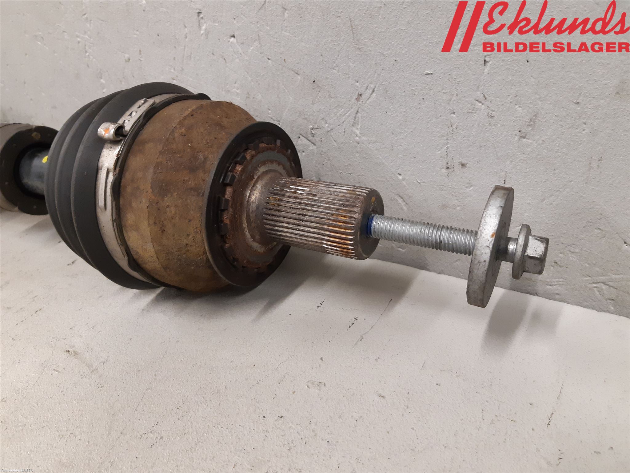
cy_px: 236
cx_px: 315
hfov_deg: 67.3
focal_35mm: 26
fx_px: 473
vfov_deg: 53.1
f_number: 1.7
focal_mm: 3.93
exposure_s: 1/50
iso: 250
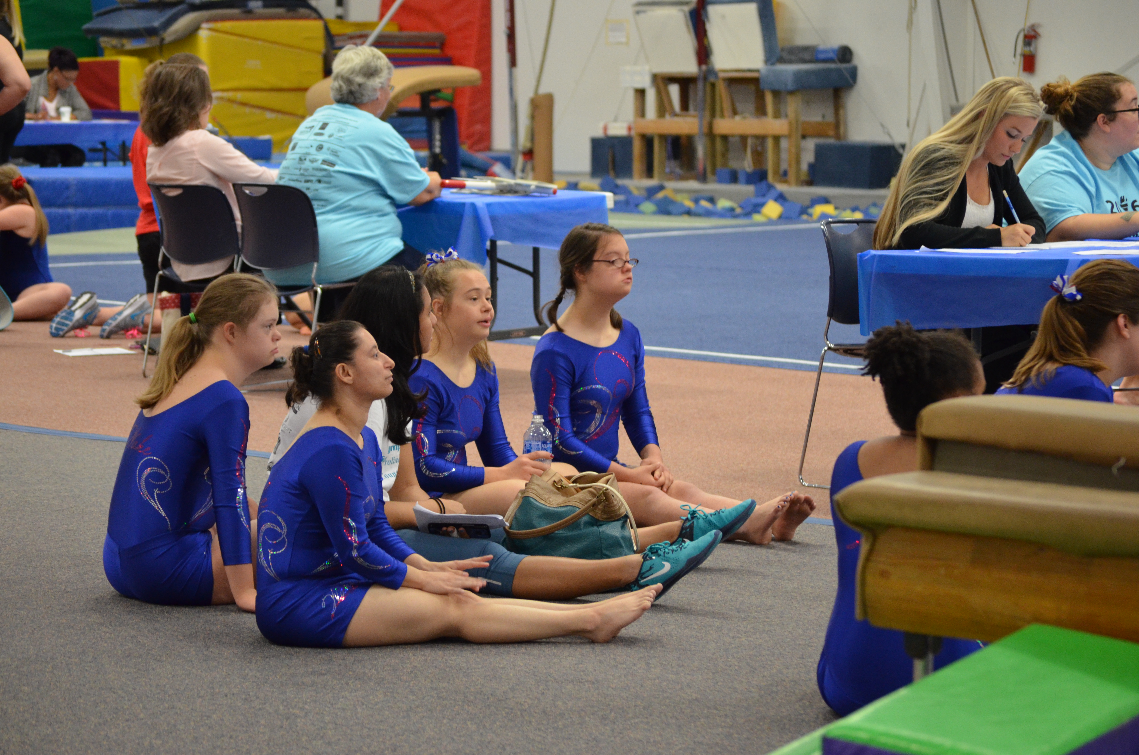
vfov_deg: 12.1
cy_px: 378
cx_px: 570
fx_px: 3552
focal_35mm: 112
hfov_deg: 18.2
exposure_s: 1/80
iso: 1600
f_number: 4.2
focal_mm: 75
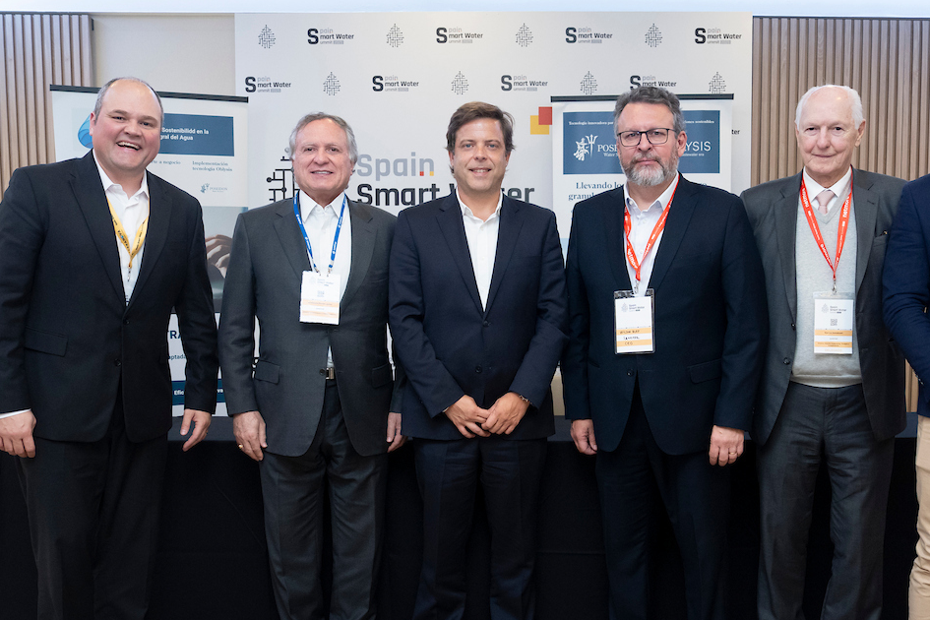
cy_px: 391
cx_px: 549
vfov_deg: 39.7
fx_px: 852
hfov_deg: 56.9
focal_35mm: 33
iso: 2500
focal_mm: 26
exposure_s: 1/250
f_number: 4
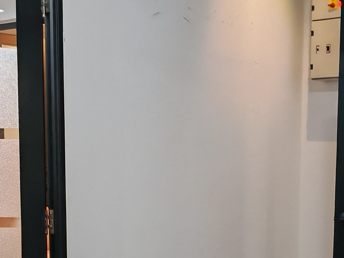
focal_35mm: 69
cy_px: 225
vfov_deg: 20.9
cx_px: 112
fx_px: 686
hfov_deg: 28.0
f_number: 2
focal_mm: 1.82
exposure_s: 1/33
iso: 400
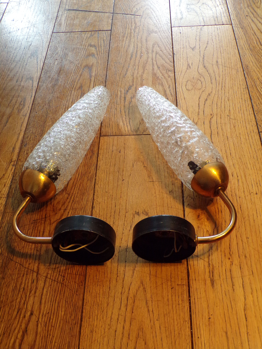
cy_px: 174
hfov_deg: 38.7
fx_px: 373
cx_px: 131
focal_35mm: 37
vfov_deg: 50.1
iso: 259
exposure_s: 1/17
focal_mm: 6.6
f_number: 3.3
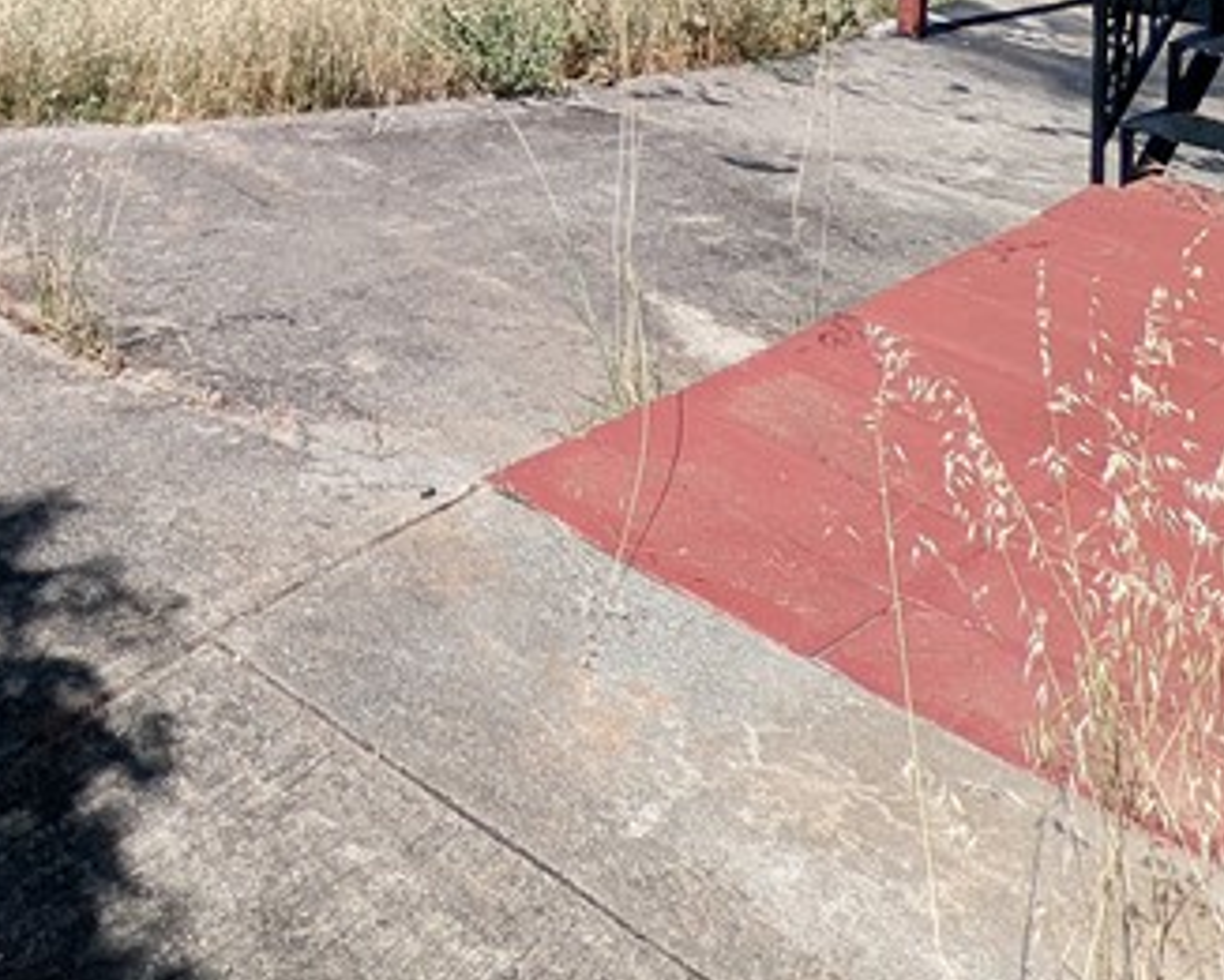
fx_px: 1776
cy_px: -447
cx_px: -118
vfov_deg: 24.7
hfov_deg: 33.3
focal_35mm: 49
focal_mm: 2.35
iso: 51
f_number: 2.2
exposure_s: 1/1524
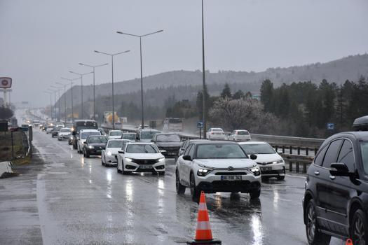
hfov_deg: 17.1
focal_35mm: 120
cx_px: 184
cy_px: 122
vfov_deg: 11.4
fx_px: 1227
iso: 280
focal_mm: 80
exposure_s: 1/500
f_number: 8
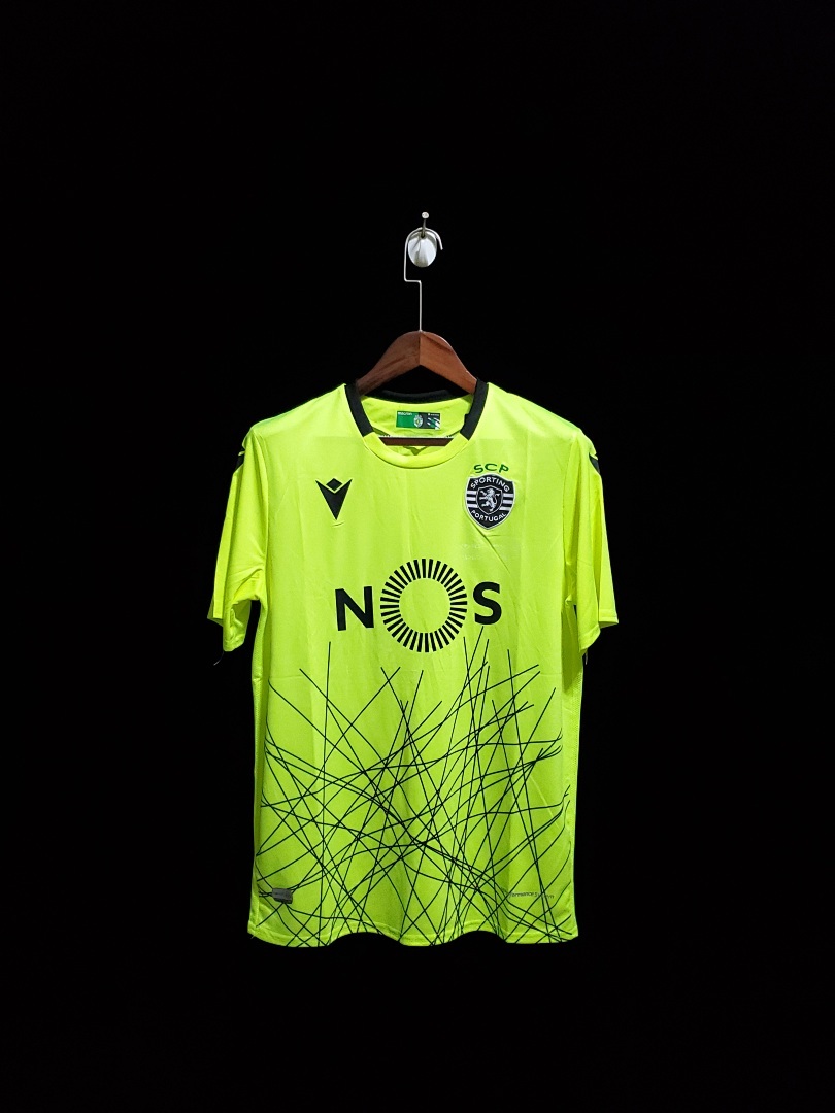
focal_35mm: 26
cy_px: 556
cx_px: 418
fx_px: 836
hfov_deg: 53.1
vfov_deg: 67.3
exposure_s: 1/30
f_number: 1.5
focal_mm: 4.3
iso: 500
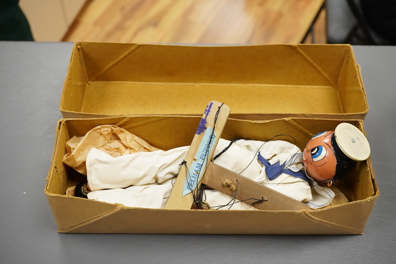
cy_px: 132
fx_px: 495
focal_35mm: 45
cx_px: 198
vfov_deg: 29.9
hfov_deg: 43.6
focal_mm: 30
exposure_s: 1/125
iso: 1250
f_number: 8
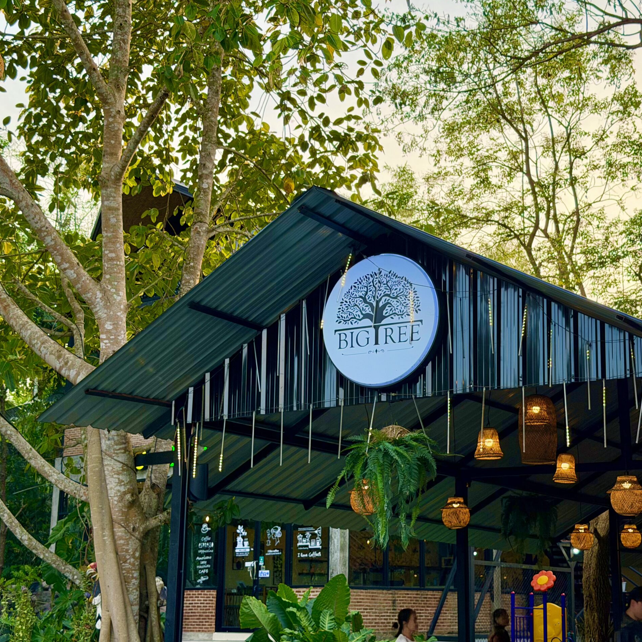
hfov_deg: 30.0
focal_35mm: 57
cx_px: 379
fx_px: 1196
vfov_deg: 30.0
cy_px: 322
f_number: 1.78
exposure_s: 1/538
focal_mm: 6.76
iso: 80
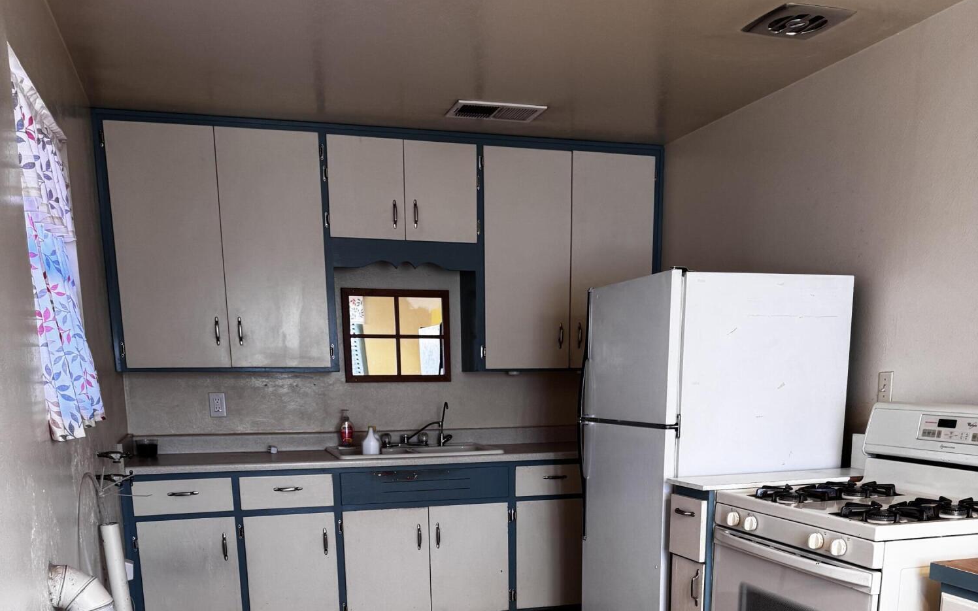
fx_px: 906
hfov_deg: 56.7
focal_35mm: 34
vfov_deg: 34.9
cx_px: 490
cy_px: 564
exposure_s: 1/120
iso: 160
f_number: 1.78
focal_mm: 6.76
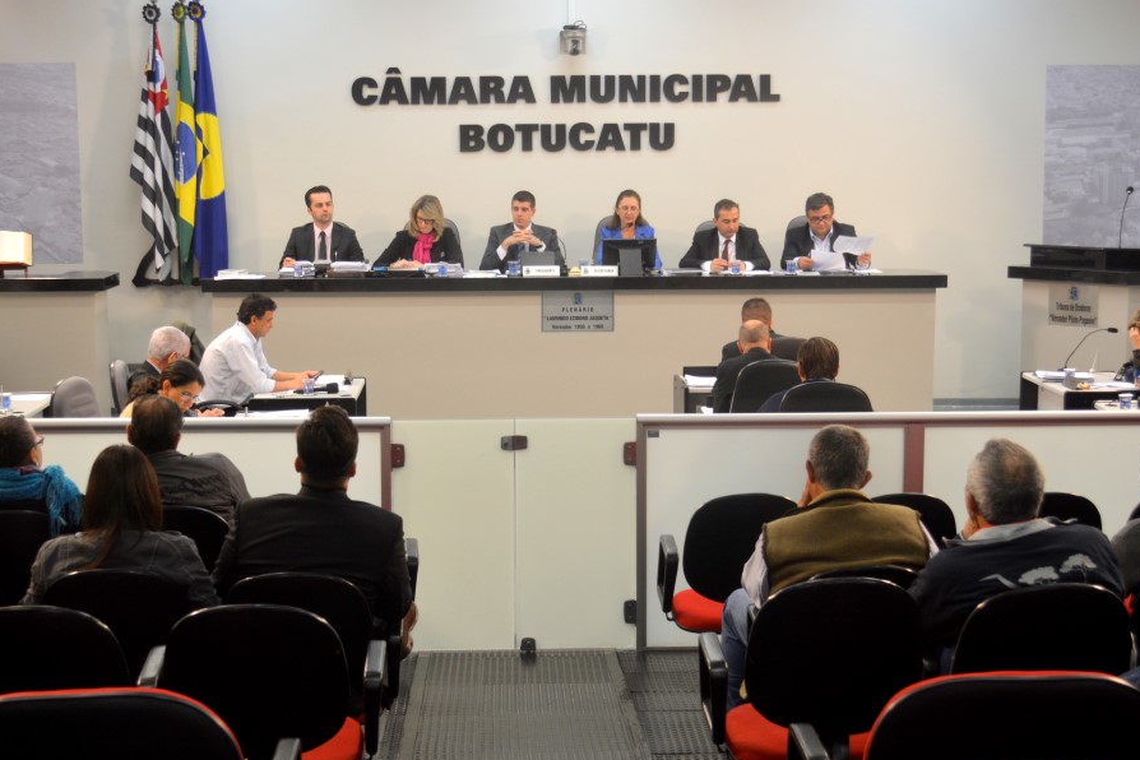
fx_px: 1837
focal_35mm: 58
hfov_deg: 34.5
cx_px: 587
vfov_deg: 23.4
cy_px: 390
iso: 400
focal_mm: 30
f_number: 4.5
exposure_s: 1/60
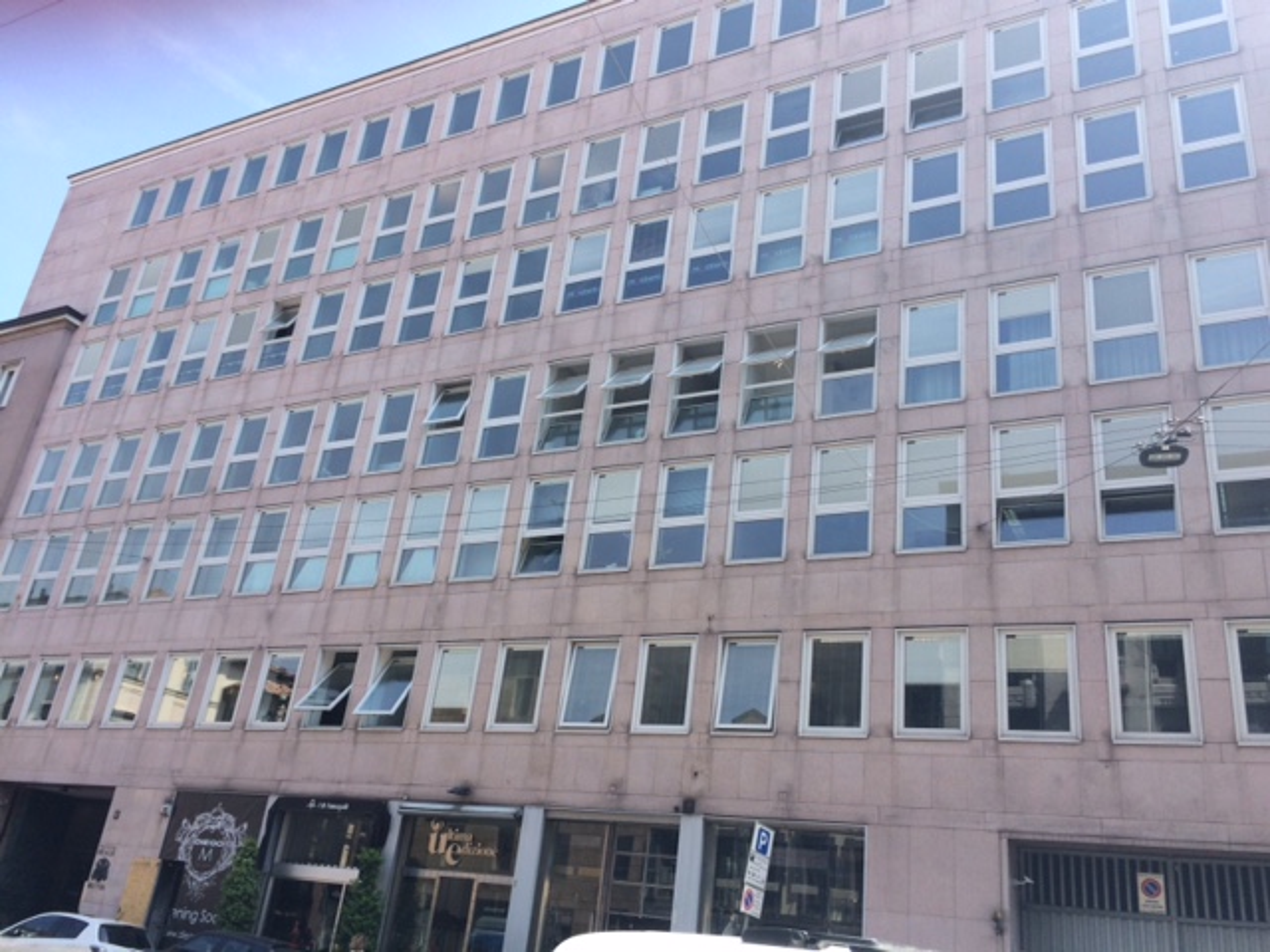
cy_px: 476
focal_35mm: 29
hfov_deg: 61.7
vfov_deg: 48.2
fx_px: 1064
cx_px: 635
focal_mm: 4.15
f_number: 2.2
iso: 32
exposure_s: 1/746
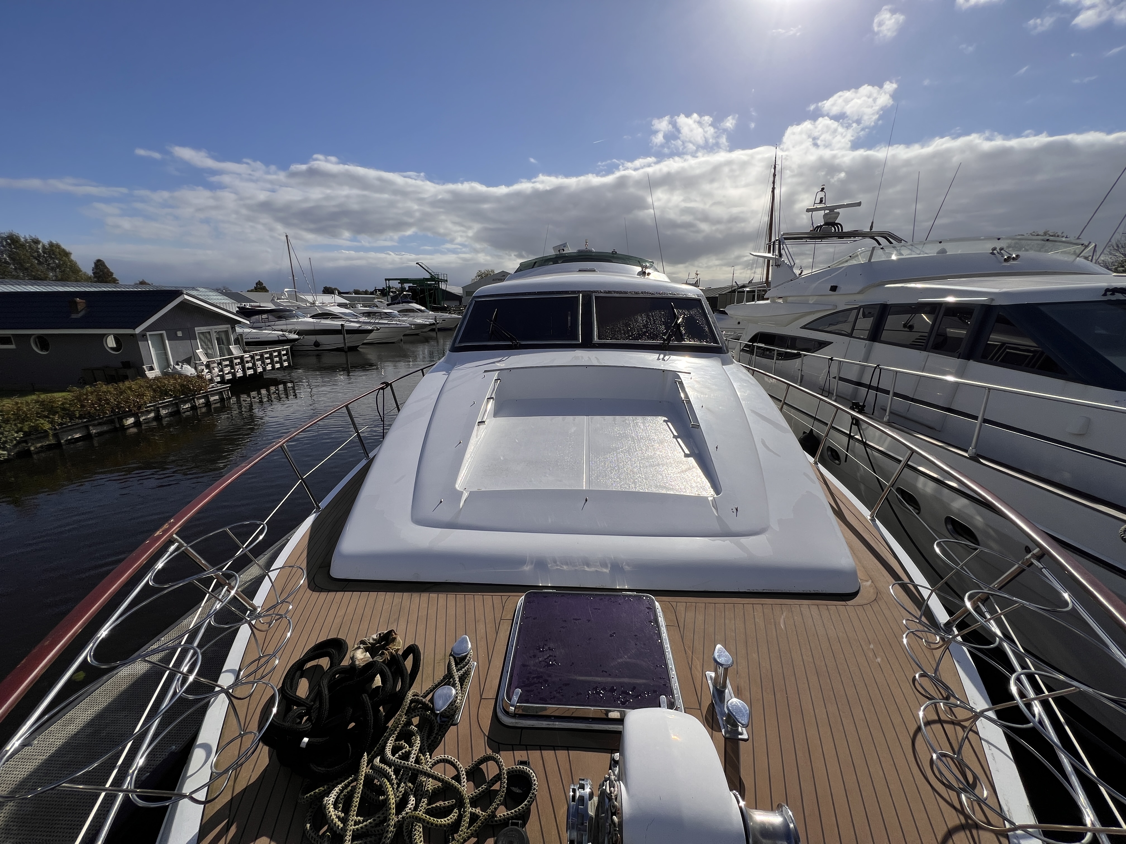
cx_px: 563
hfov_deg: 106.2
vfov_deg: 89.9
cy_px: 422
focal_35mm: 13
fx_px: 423
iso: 32
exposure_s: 1/4785
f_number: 1.8
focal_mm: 1.57
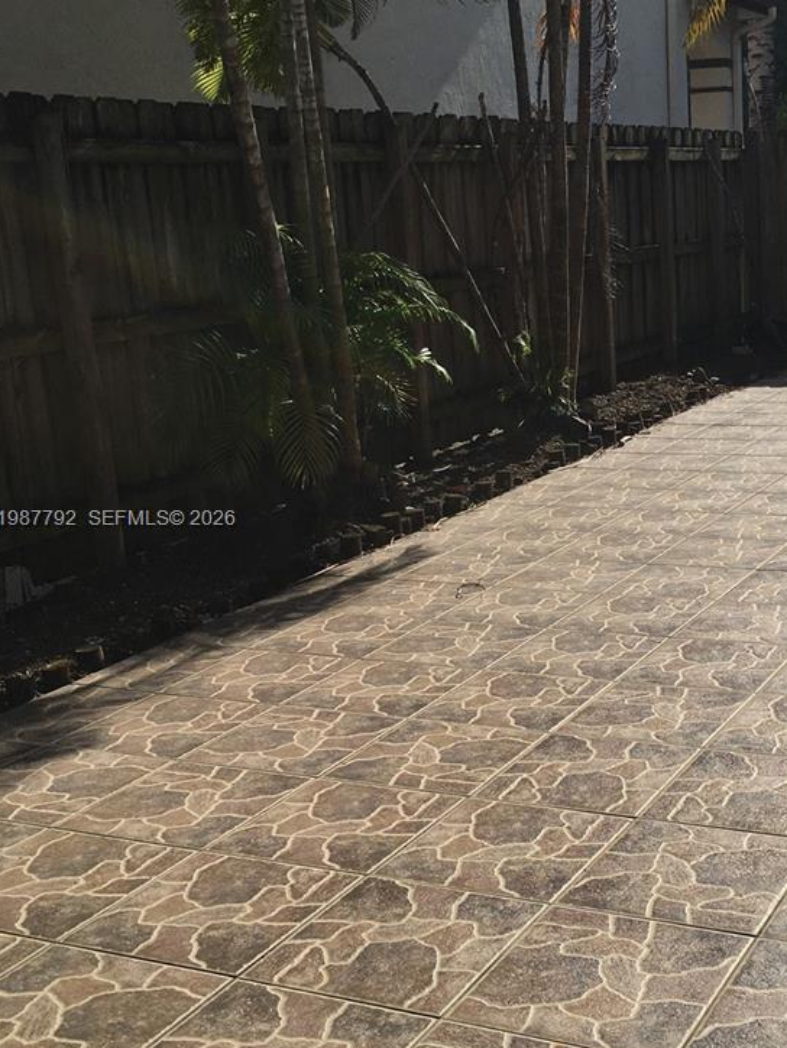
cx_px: 619
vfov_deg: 39.7
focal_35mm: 48
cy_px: 520
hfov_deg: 29.6
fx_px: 1455
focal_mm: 4.15
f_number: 2.2
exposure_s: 1/2849
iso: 25
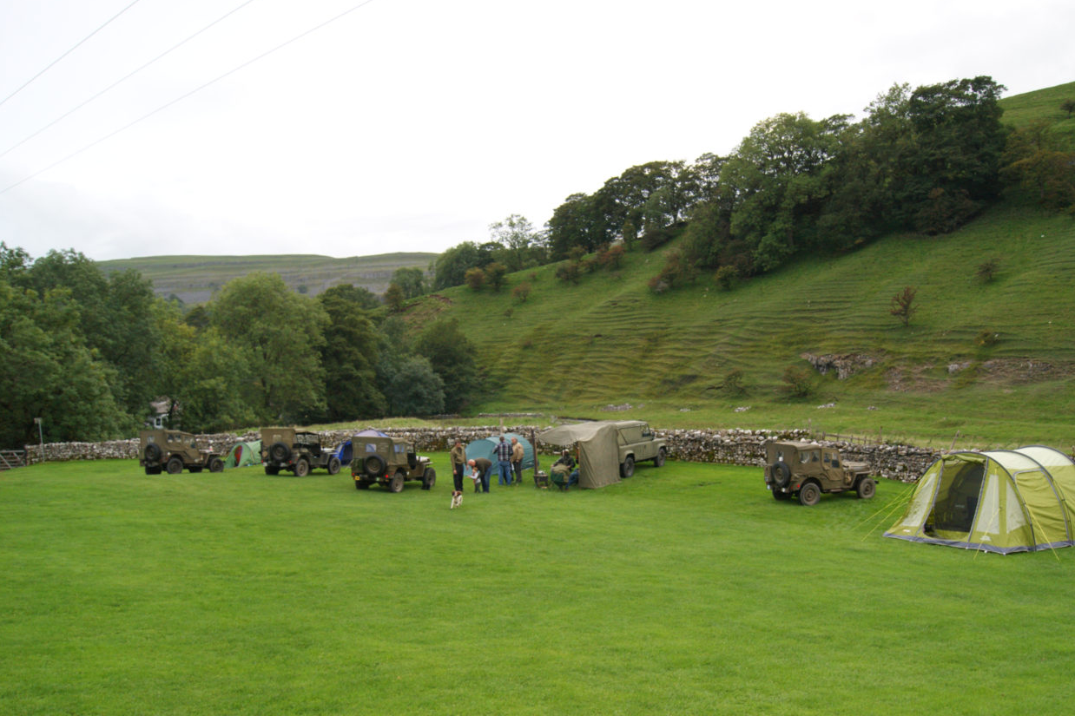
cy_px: 364
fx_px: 926
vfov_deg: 42.3
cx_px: 555
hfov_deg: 60.3
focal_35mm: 31
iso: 400
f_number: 5.6
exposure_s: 1/80
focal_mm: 20
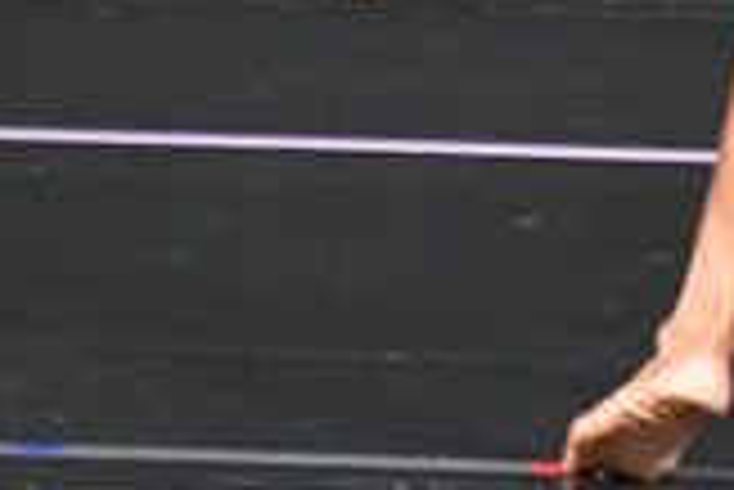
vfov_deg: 0.8
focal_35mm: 1781
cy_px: -436
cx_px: 1160
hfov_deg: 1.2
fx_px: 36344
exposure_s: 1/400
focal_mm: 250
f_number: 5.6
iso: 5000
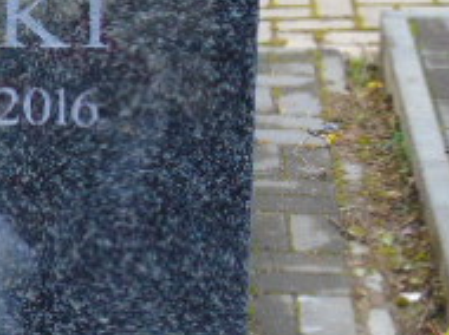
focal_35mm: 182
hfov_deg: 10.5
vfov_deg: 8.1
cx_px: -213
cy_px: 182
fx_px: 2358
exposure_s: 1/30
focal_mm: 9.6
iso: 100
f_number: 4.3
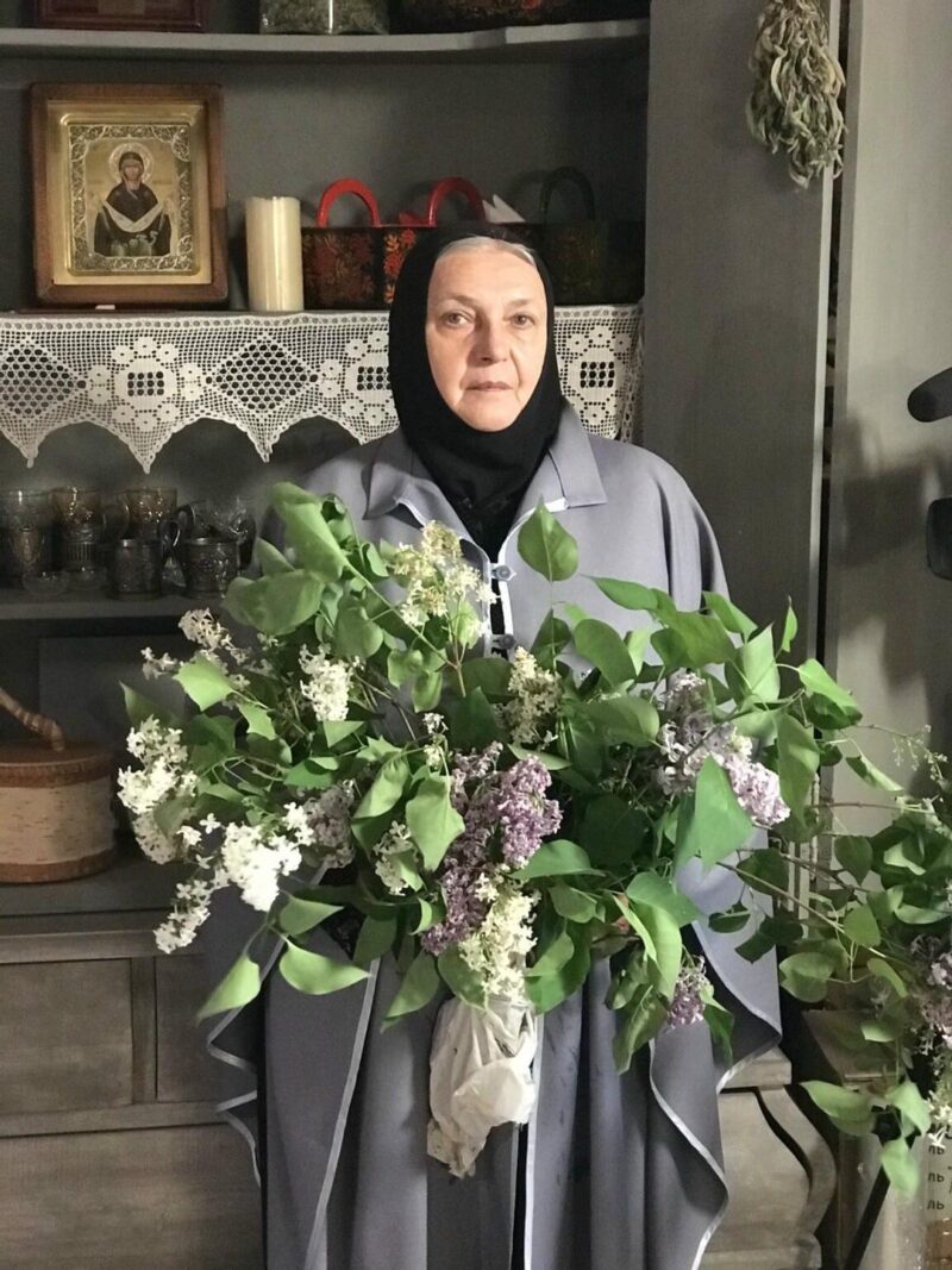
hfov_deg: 25.7
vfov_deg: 33.8
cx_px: 476
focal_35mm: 57
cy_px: 635
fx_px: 2091
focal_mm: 6.6
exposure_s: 1/50
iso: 1000
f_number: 2.8
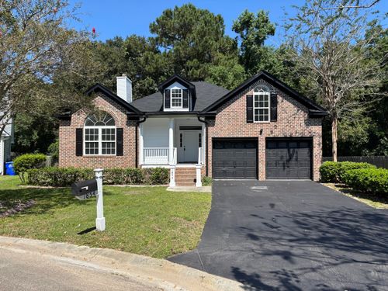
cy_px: 146
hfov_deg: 67.3
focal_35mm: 26
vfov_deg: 53.1
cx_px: 194
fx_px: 291
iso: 50
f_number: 1.6
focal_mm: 5.96
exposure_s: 1/2288
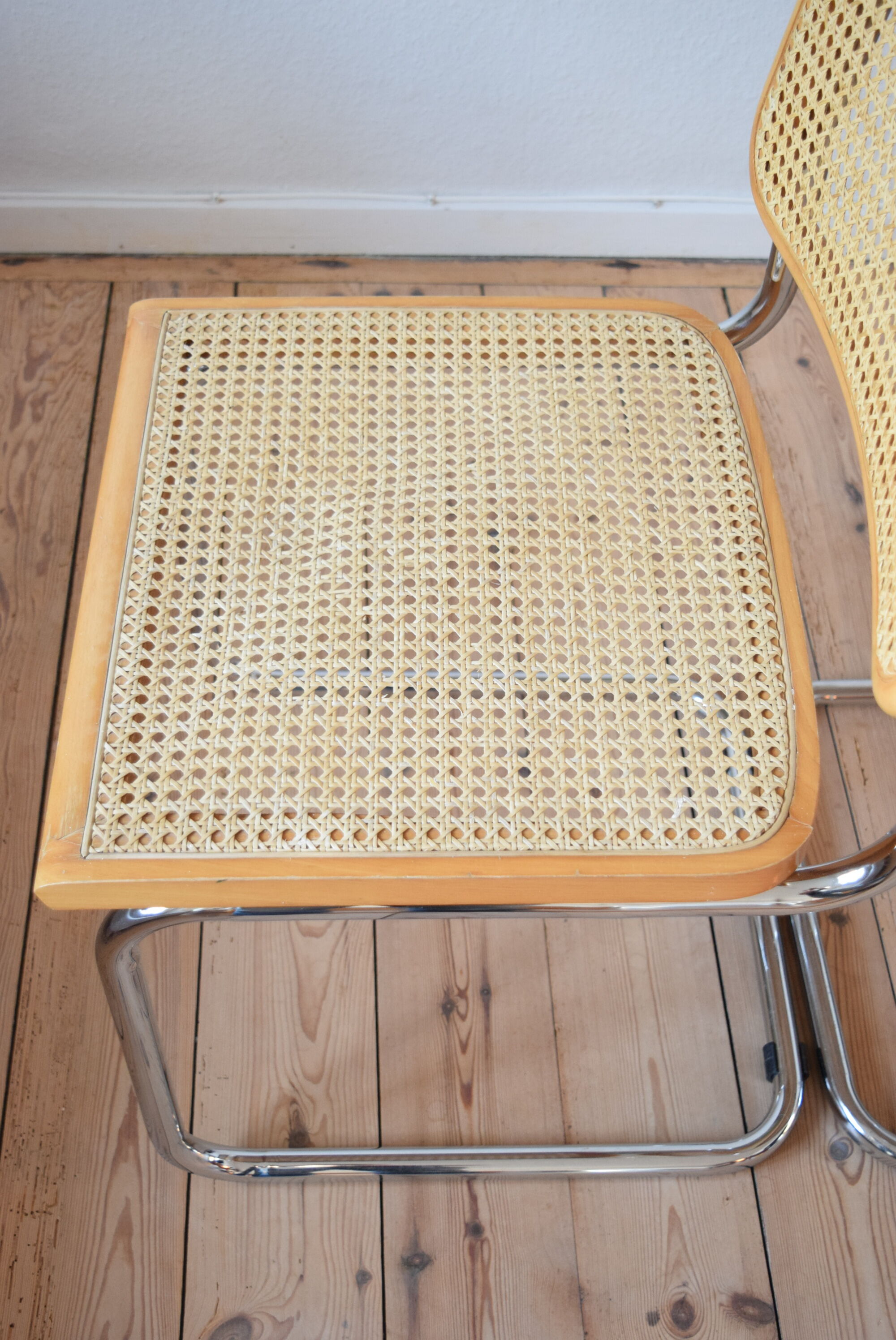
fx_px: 1565
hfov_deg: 31.9
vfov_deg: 46.4
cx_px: 448
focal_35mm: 42
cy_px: 670
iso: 1600
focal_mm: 28
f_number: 4.2
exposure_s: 1/125
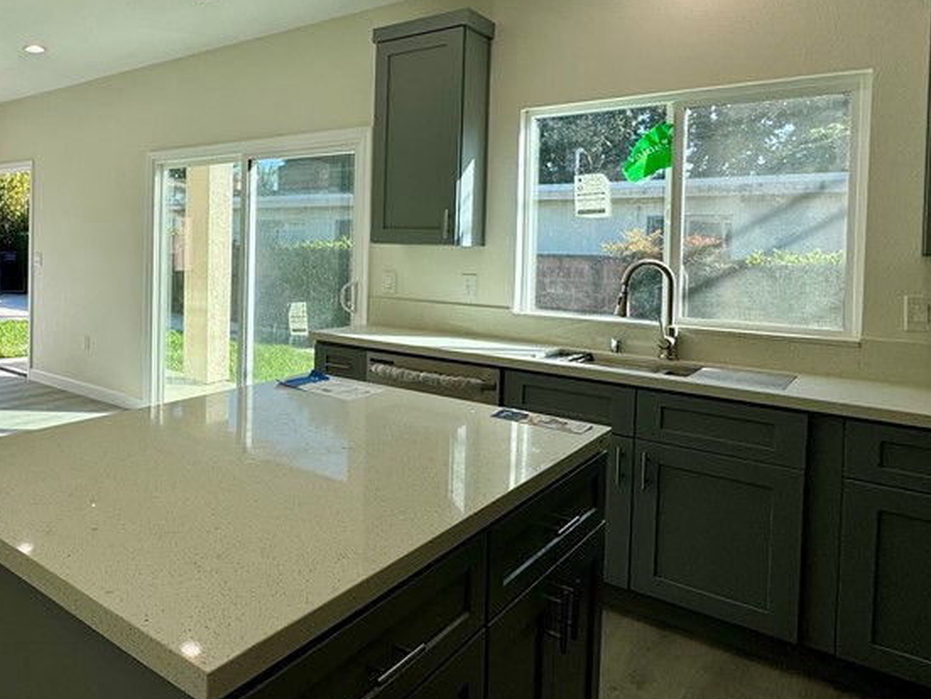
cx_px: 125
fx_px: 700
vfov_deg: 52.4
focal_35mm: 26
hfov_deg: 59.2
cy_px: 250
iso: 40
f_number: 2.2
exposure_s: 1/525
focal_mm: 2.22
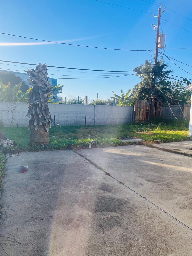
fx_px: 192
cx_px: 96
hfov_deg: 53.1
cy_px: 128
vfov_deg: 67.3
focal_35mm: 26
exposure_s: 1/3509
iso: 50
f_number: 1.6
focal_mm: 4.2
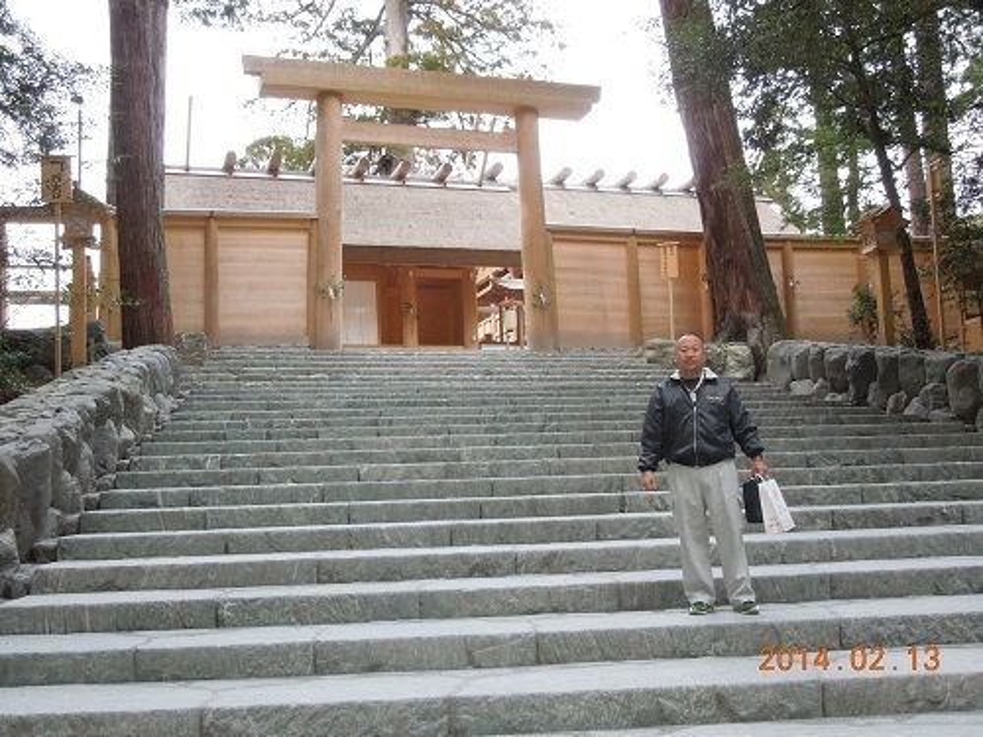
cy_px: 368
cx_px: 492
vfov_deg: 36.8
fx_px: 1107
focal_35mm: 39
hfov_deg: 47.9
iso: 800
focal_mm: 7
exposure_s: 1/30
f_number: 3.8
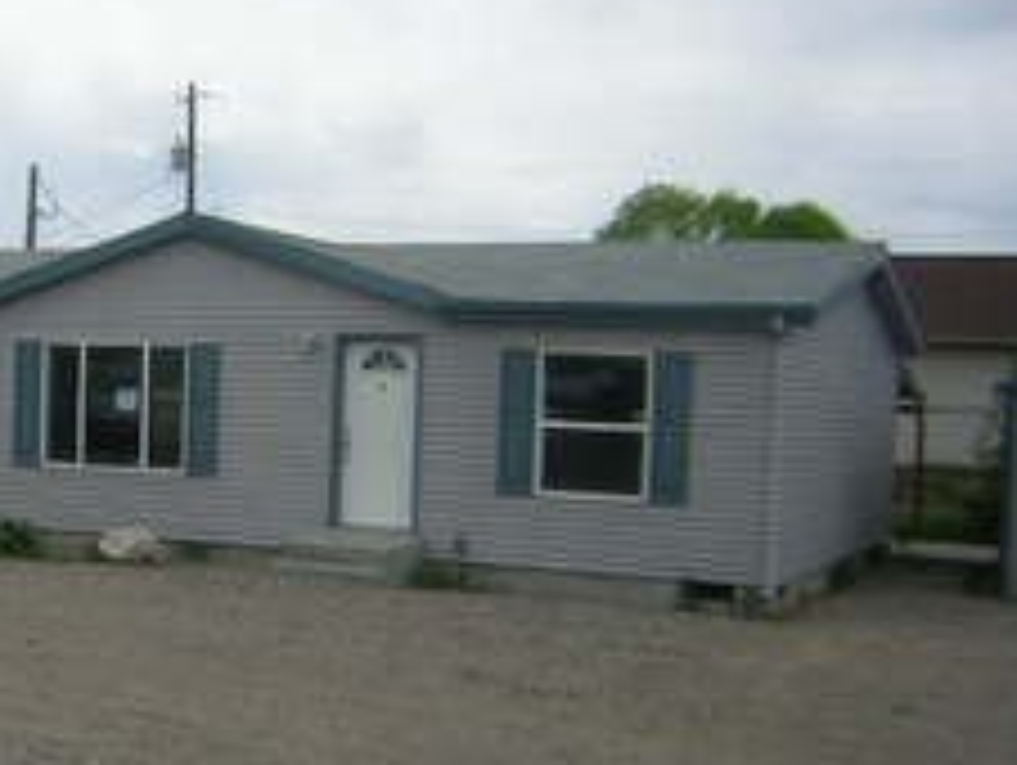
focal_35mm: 55
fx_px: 1618
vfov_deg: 26.6
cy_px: 450
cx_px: 266
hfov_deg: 34.2
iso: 50
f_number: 5.2
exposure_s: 1/438
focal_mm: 4.7
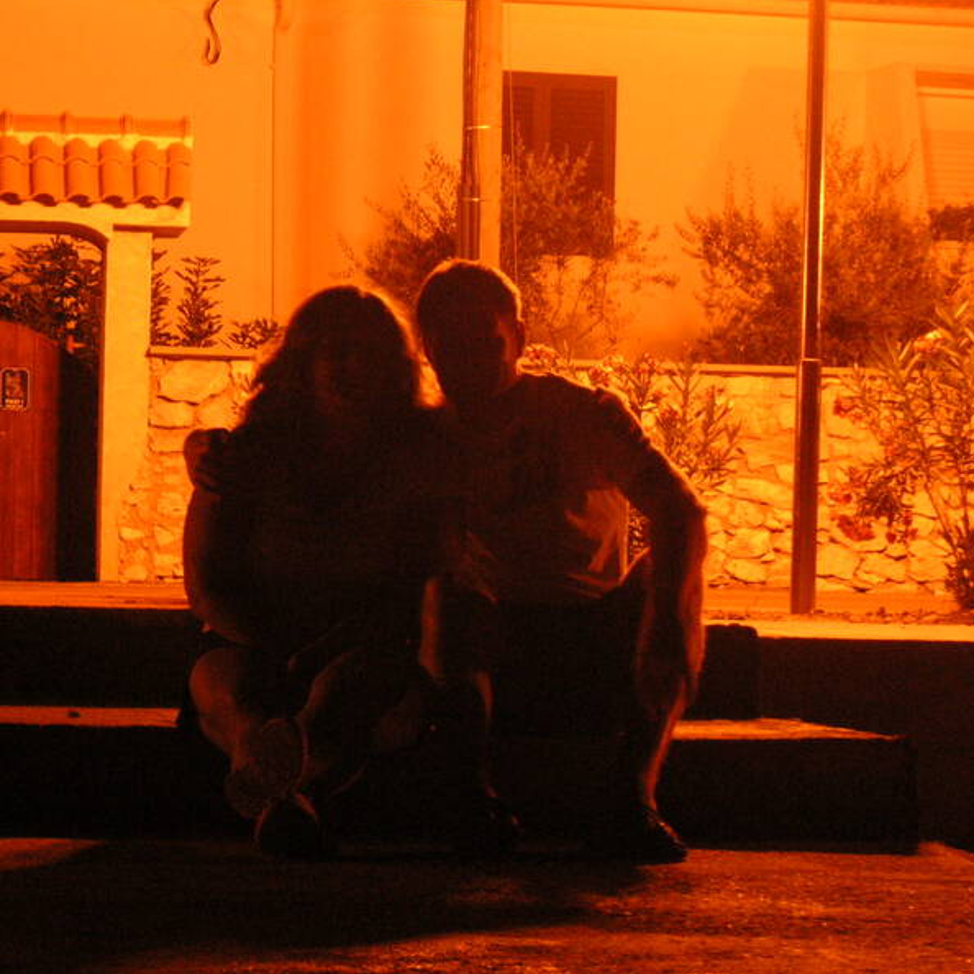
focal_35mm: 125
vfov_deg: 14.0
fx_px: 3979
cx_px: 367
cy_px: 489
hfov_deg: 13.9
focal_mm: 17.1
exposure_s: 4
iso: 160
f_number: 5
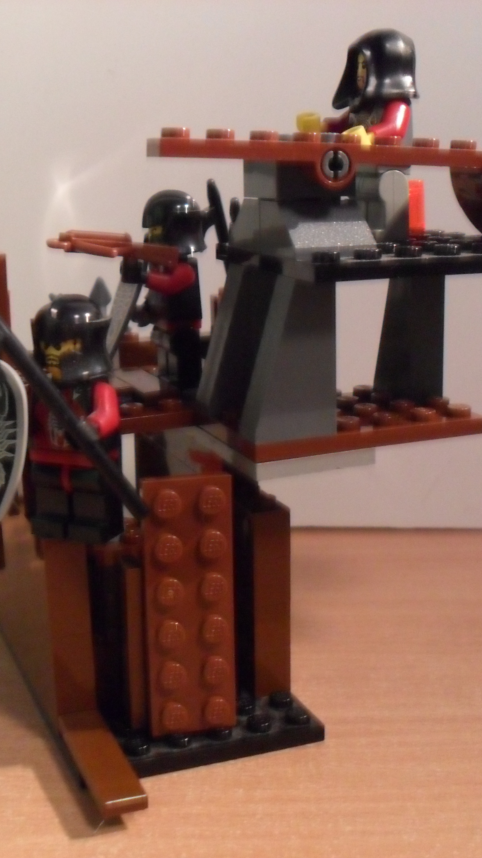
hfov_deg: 23.5
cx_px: 237
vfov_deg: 40.6
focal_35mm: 51
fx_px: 1159
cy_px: 430
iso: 400
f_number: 3
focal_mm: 6.3
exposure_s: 1/6
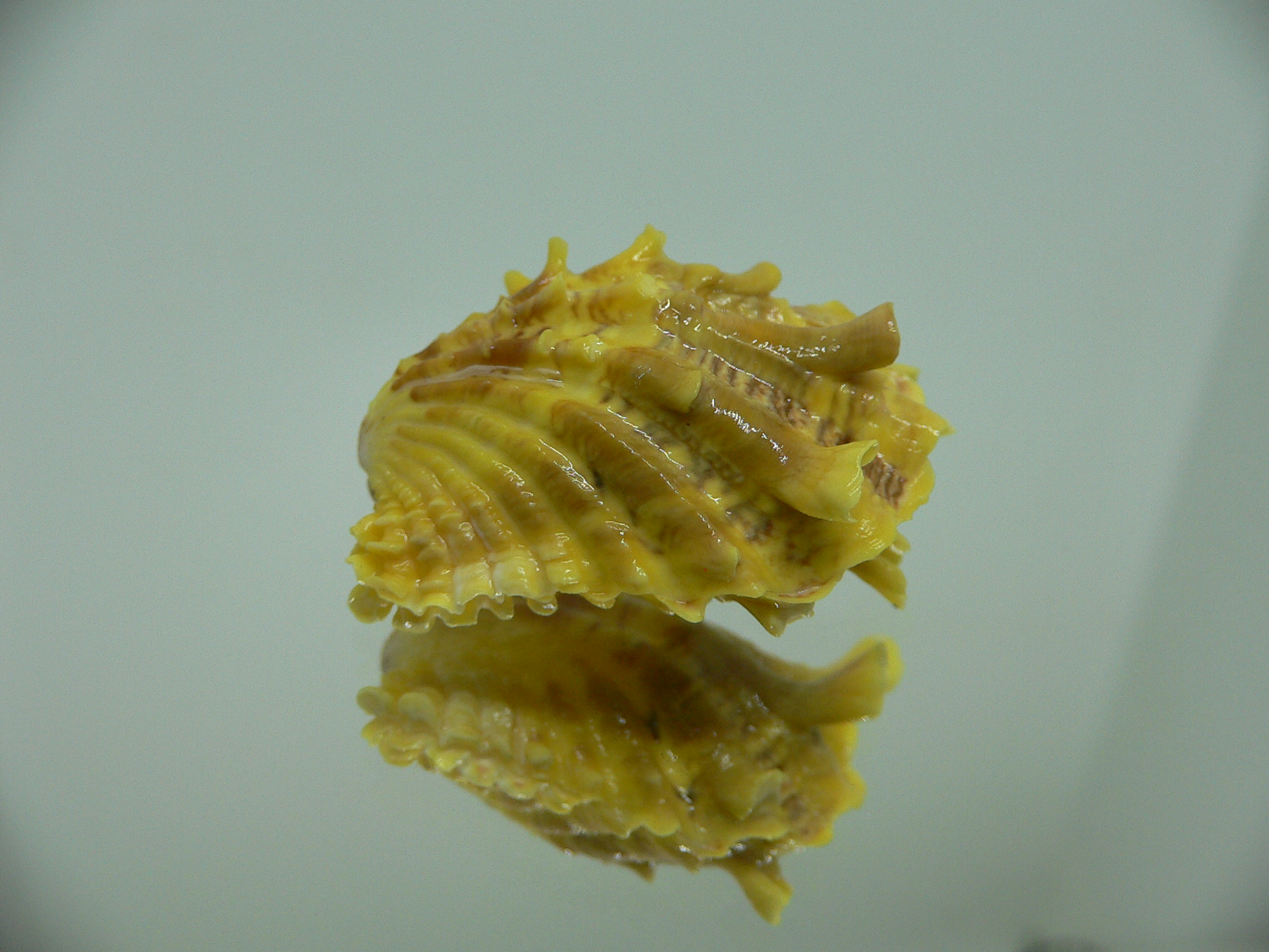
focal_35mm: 35
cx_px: 634
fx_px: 1283
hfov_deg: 52.6
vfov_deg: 40.7
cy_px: 476
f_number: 2.8
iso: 100
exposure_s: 1/60
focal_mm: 4.6
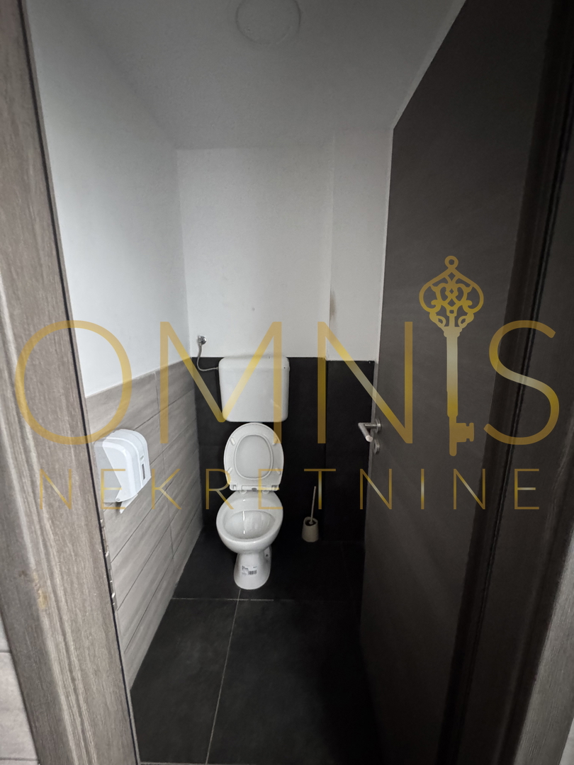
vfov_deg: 102.1
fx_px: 310
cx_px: 287
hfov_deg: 85.7
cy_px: 382
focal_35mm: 14
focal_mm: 2.22
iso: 1250
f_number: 2.2
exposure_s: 1/33
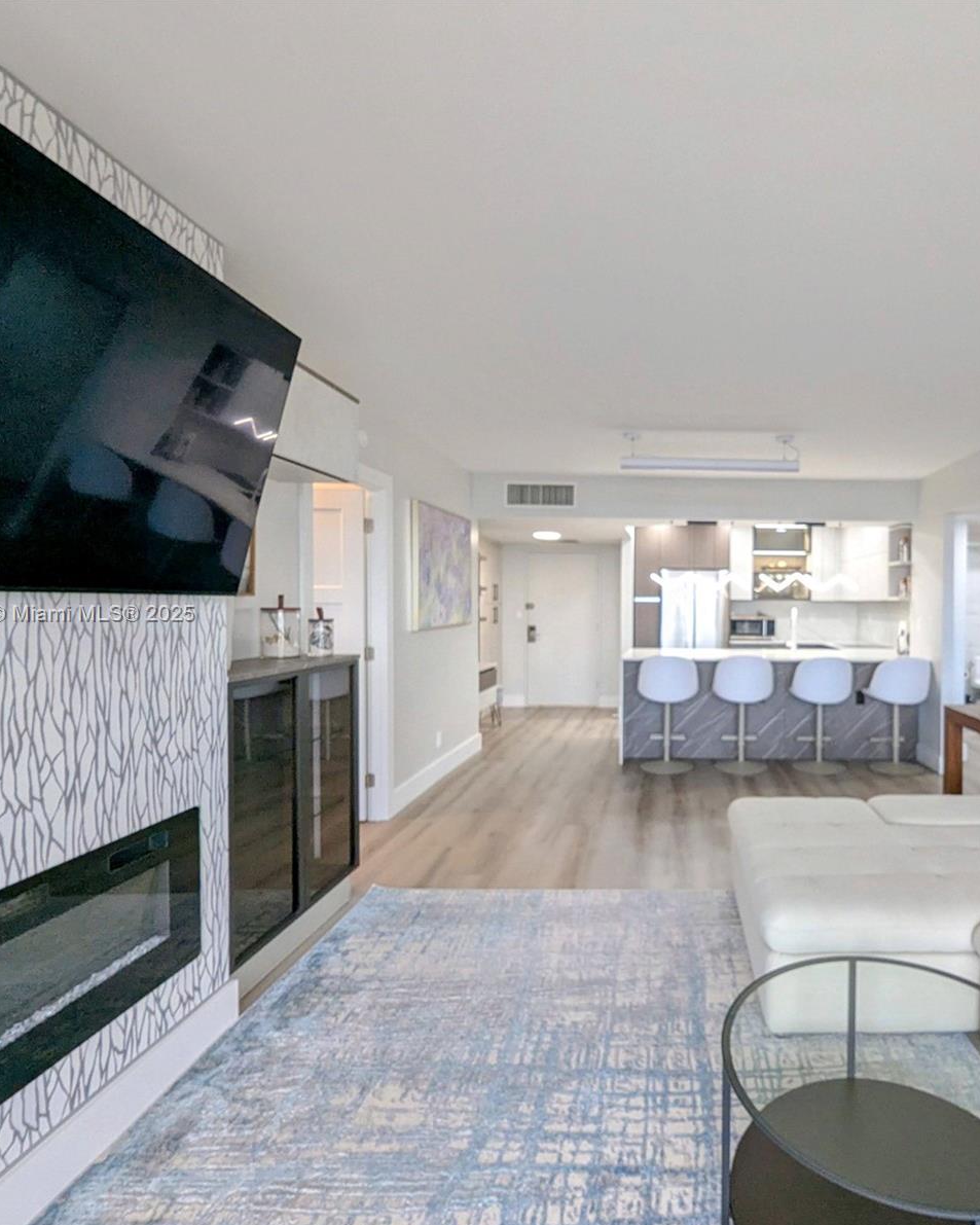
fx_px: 616
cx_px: 685
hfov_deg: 73.6
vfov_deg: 89.6
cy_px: 615
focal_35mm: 17
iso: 165
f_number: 2.2
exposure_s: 1/60
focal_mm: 1.95
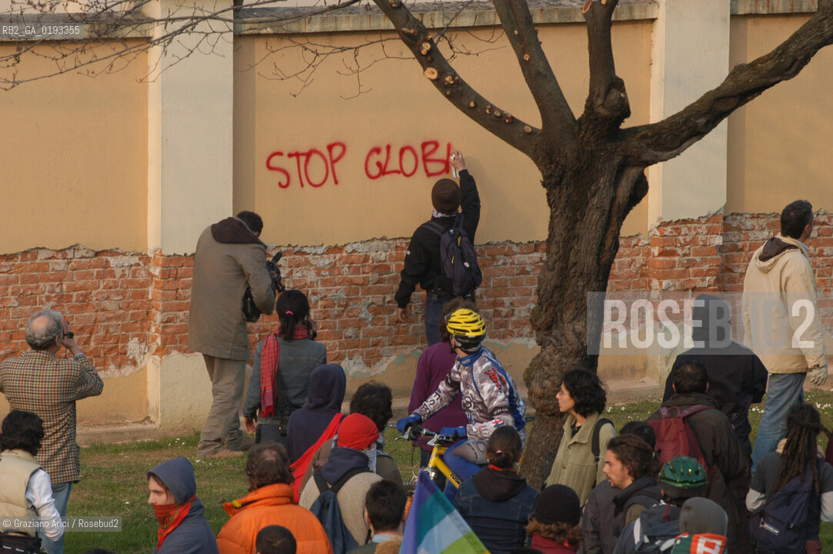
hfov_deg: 8.6
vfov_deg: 5.7
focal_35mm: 240
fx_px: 5548
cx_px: 416
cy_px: 277
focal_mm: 160
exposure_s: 1/640
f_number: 6.3
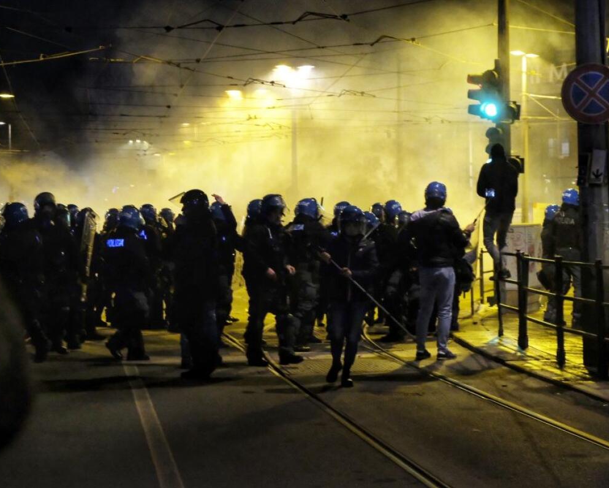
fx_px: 1695
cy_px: 245
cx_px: 320
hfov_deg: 20.4
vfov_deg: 16.4
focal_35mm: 94
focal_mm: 55
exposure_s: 1/100
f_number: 4
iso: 12800
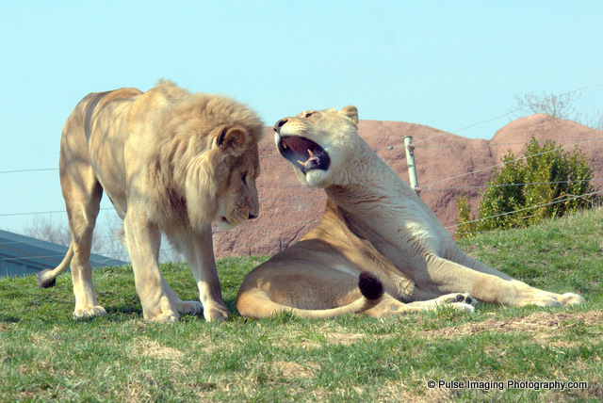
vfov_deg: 6.1
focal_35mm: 225
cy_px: 202
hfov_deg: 9.1
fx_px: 3772
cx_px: 302
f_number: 13
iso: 800
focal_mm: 150
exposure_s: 1/1000
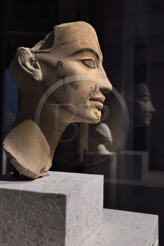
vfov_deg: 46.4
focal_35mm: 42
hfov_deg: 31.9
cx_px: 82
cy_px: 123
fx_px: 287
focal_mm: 42
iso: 1600
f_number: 7.1
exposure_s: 1/80
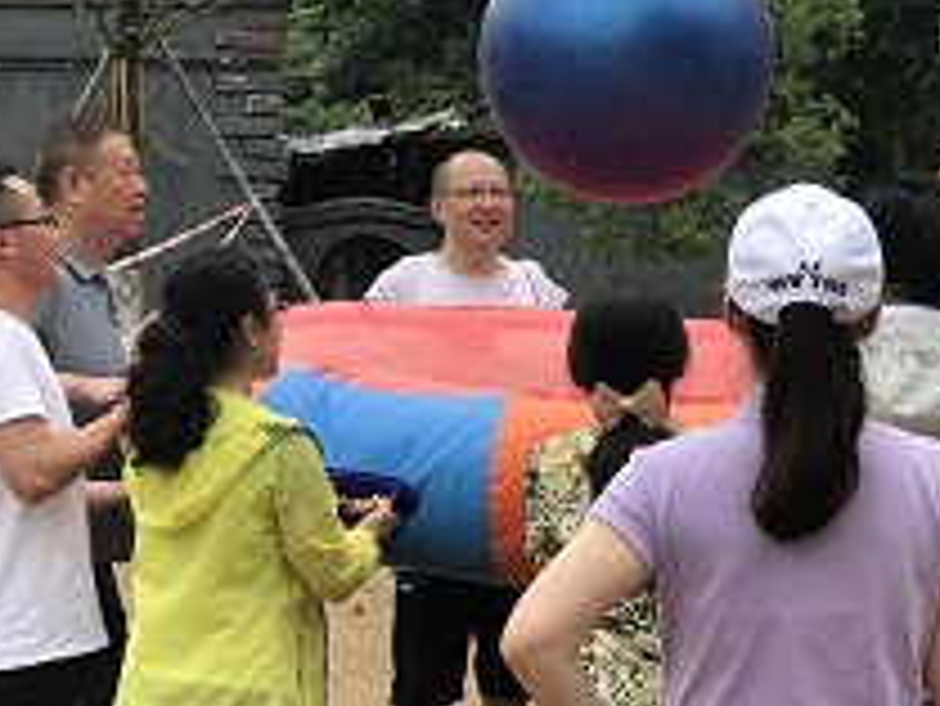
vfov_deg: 13.5
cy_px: 344
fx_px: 2989
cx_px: 585
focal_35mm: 110
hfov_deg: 17.8
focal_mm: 6.6
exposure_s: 1/479
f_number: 2.8
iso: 20
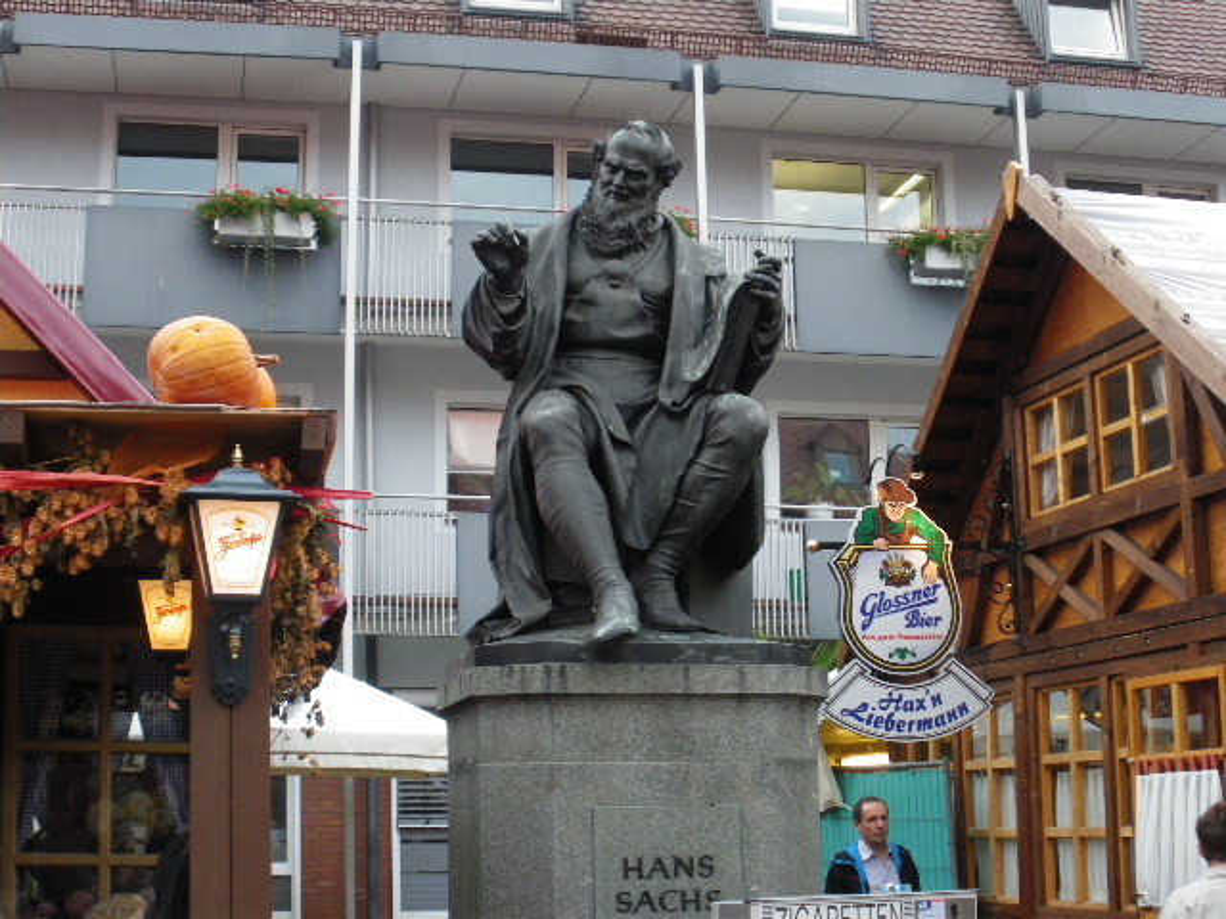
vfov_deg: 28.6
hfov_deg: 37.5
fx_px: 1806
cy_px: 460
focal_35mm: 51
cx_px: 613
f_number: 4.4
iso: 200
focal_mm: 9
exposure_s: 1/60
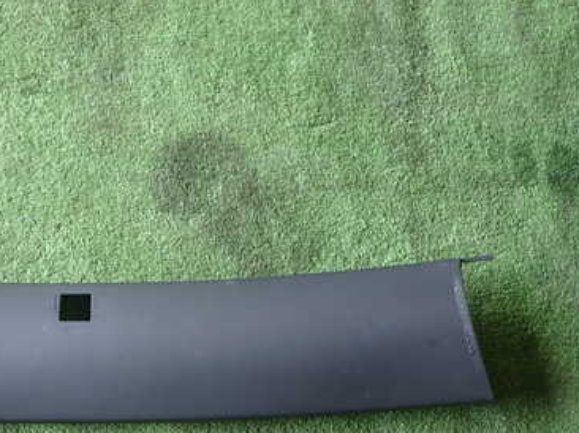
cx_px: 138
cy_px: 311
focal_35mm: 41
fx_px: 685
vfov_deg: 34.5
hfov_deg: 44.1
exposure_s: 1/60
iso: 125
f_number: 2
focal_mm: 4.5
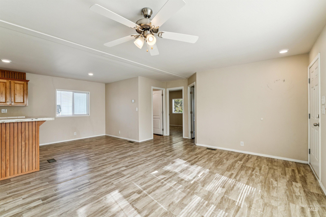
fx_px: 143
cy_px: 108
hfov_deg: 97.5
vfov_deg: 74.4
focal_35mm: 16
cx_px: 163
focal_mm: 15.8
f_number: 13
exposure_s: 1/40
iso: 400
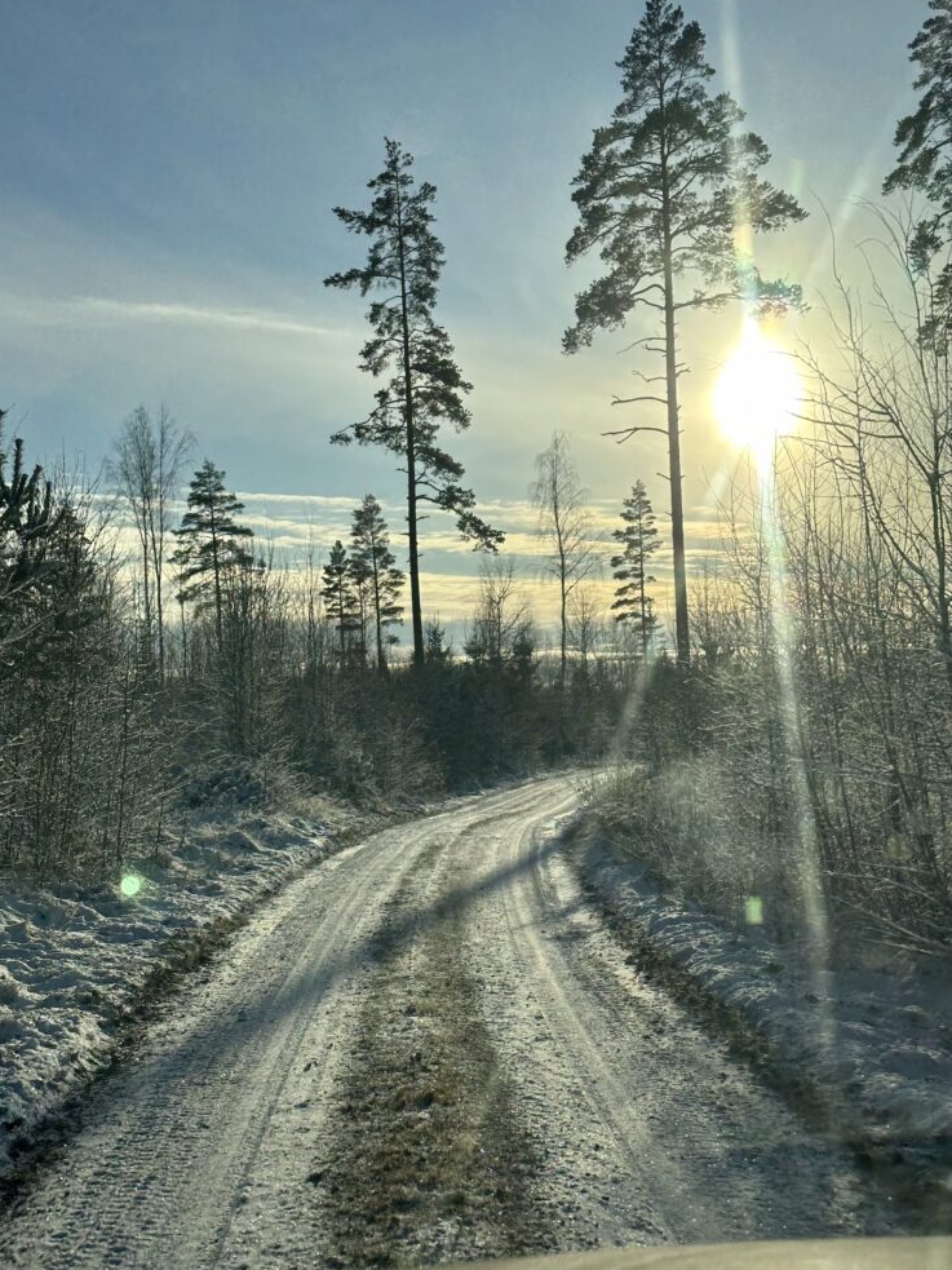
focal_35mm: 50
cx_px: 457
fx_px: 1834
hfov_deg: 29.1
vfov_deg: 38.2
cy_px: 649
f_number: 1.78
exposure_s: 1/10870
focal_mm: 6.86
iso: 64
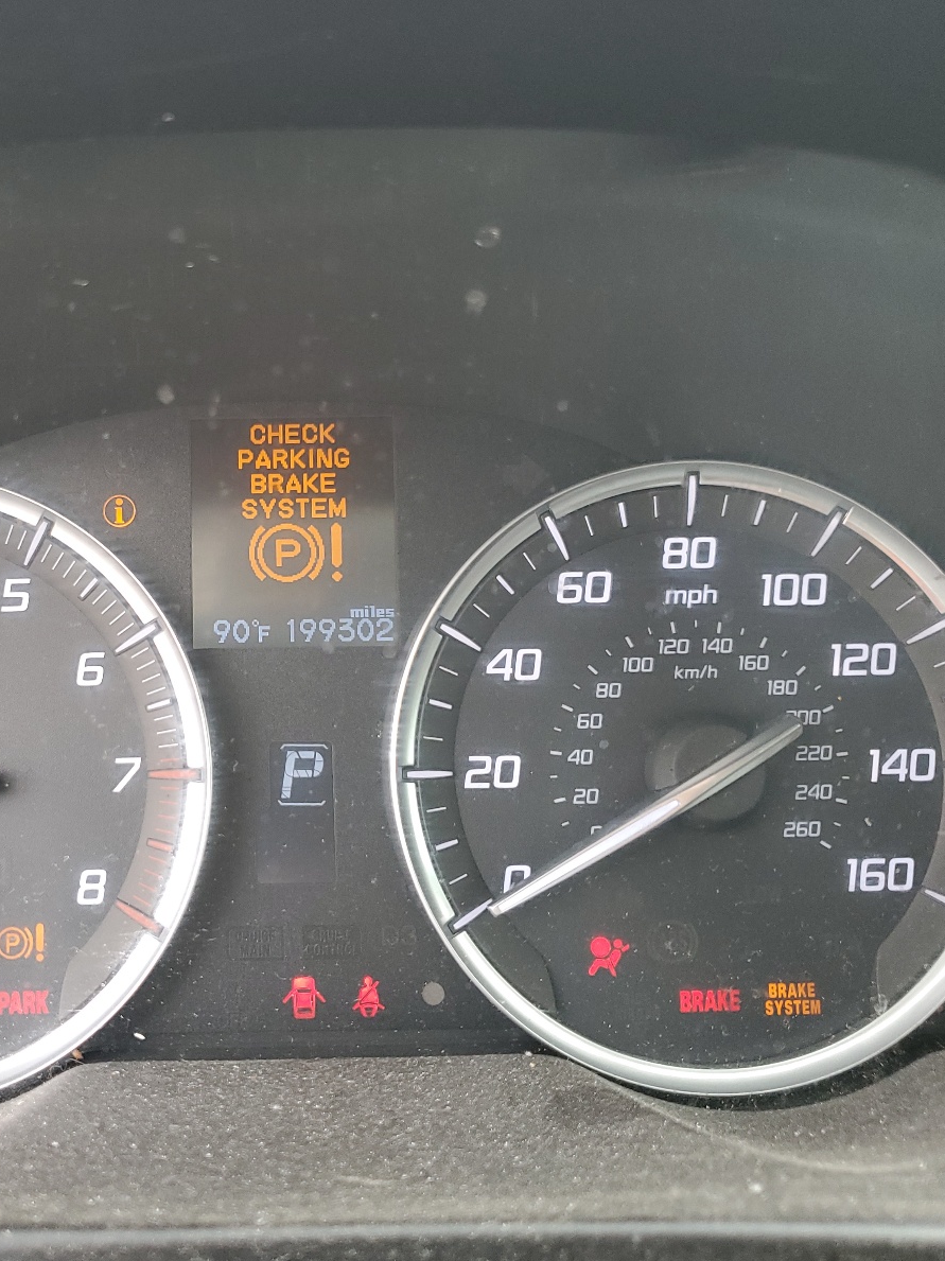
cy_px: 629
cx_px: 273
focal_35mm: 35
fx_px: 1275
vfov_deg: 52.6
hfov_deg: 39.9
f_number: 1.5
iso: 89
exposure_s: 1/120
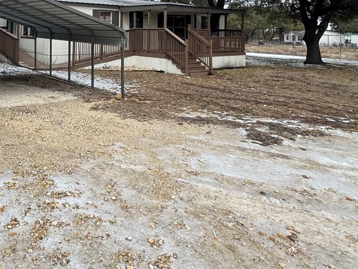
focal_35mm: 32
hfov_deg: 54.4
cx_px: 93
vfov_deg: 40.3
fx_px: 331
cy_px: 18
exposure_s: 1/1567
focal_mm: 2.22
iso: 50
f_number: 2.2
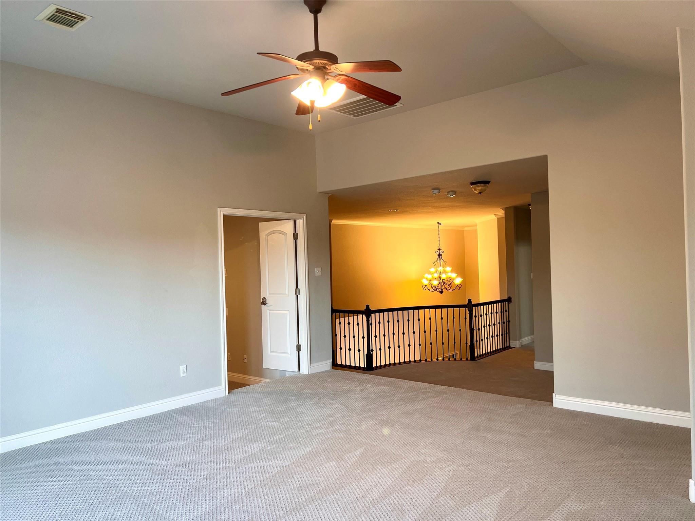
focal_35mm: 26
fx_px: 522
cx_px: 348
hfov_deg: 67.3
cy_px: 260
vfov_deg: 53.1
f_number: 1.5
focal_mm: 5.7
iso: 64
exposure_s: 1/60
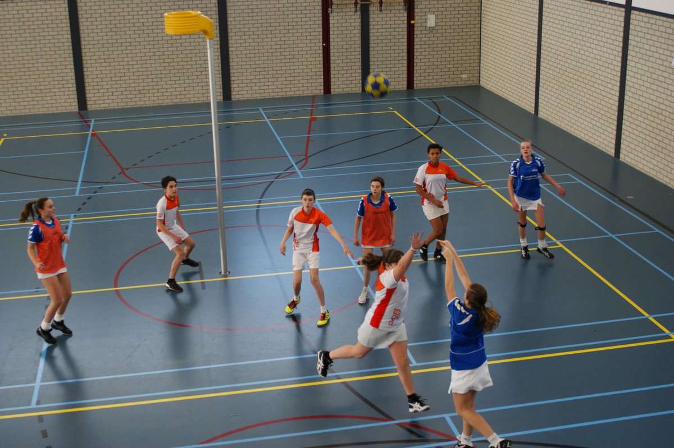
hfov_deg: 46.4
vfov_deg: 31.9
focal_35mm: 42
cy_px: 224
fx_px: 786
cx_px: 337
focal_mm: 28
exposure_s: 1/160
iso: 400
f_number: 3.5
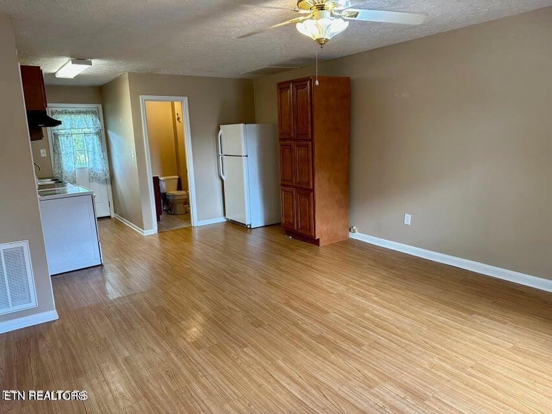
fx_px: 383
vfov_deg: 56.8
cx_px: 276
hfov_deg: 71.6
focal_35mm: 24
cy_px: 207
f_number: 1.78
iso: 160
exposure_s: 1/60
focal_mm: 6.86
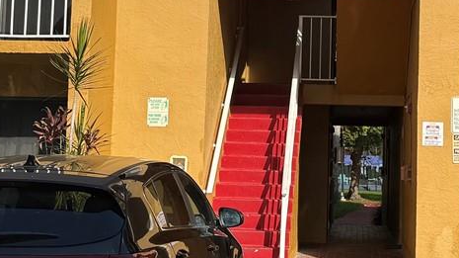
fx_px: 1095
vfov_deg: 13.4
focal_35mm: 90
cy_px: 61
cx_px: 292
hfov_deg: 23.6
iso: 80
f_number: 1.78
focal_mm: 6.76
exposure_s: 1/3759
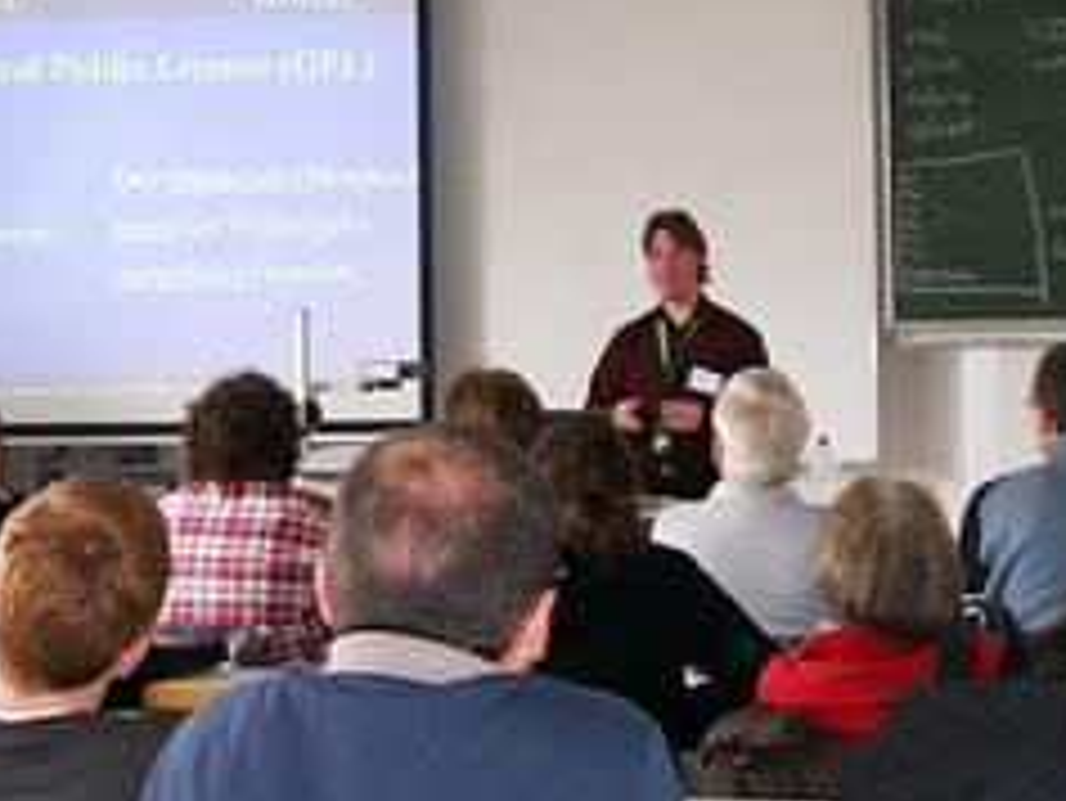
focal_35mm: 100
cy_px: 266
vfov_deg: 14.8
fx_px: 3081
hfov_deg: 19.6
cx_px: 481
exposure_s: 1/60
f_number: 2.6
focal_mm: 7.6
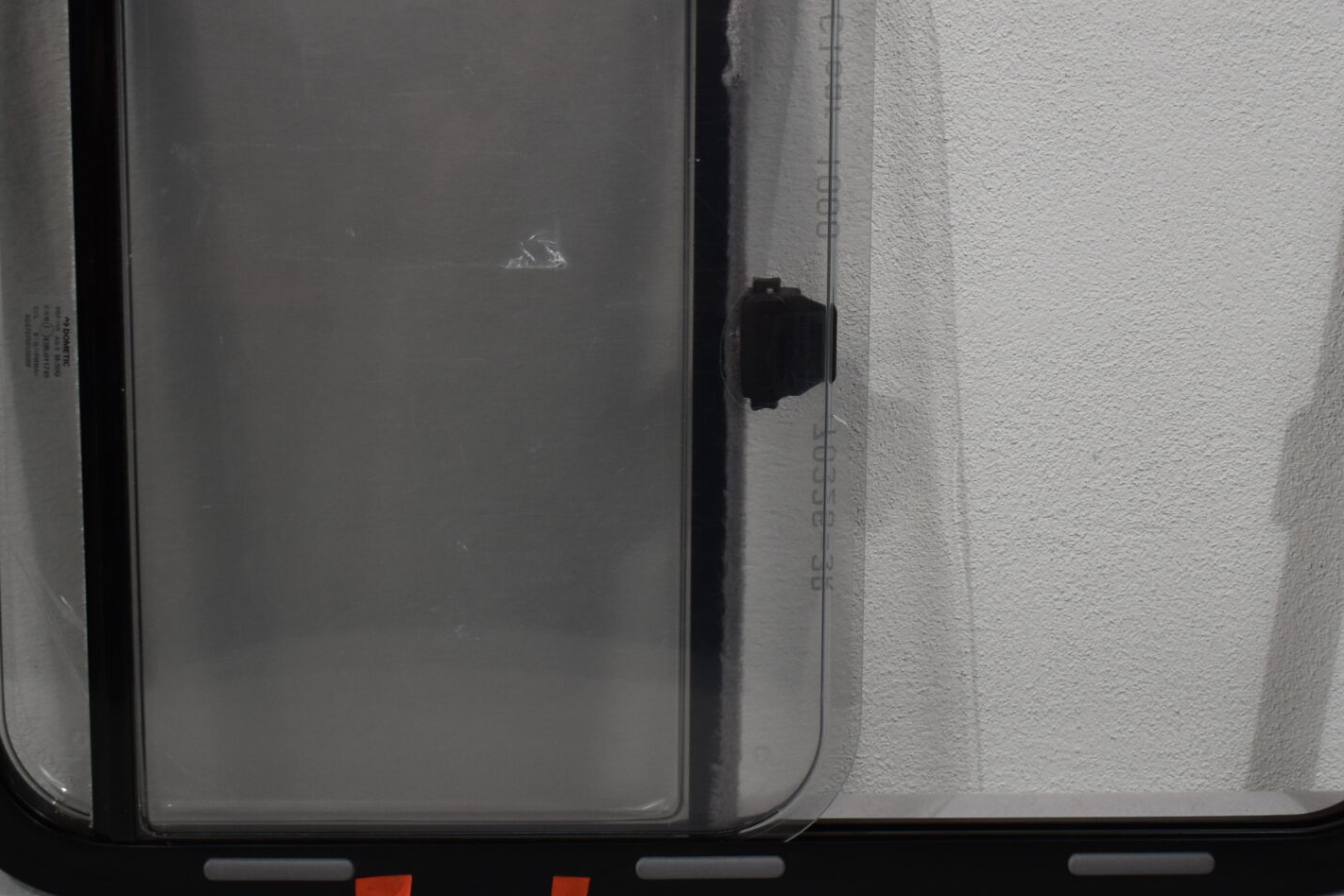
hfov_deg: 27.7
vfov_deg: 18.7
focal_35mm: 73
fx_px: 2721
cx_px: 754
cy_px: 313
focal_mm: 27
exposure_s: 1/250
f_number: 4
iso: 450
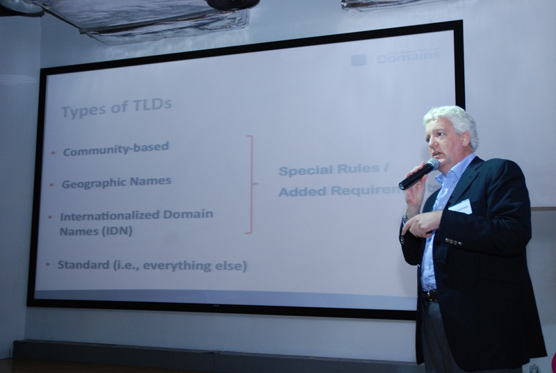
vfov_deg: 33.2
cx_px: 278
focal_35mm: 40
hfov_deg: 47.8
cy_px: 186
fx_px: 627
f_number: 3.8
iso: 640
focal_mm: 27
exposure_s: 1/80
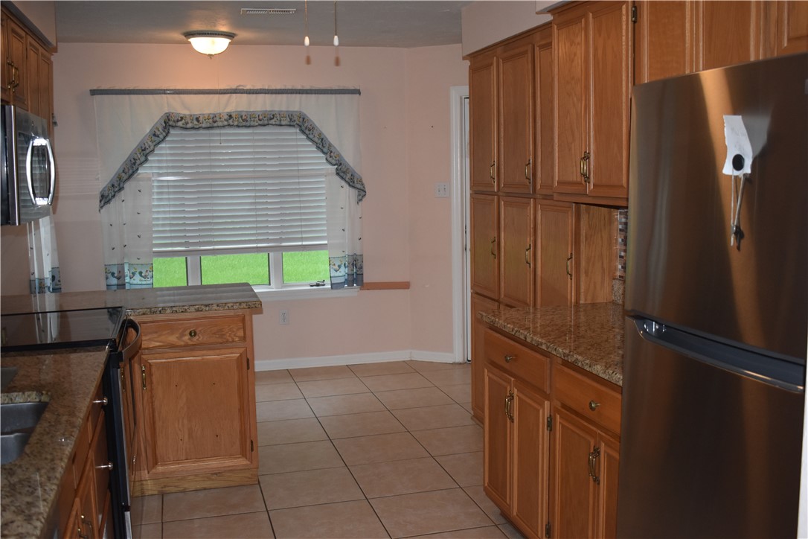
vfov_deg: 35.5
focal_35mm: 38
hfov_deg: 51.3
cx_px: 404
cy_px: 270
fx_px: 842
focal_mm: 25
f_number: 4
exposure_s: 1/125
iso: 1100
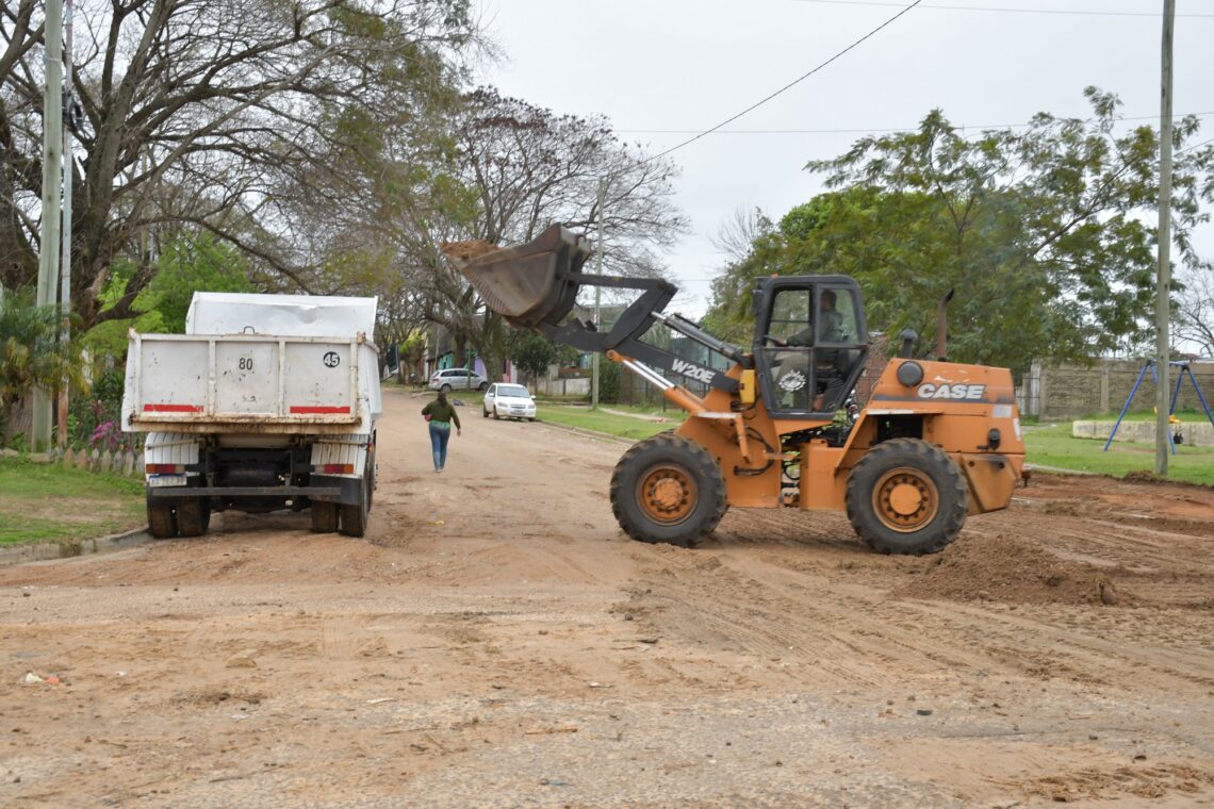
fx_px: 1619
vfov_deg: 28.1
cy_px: 404
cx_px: 607
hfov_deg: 41.1
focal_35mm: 48
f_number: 5.6
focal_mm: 32
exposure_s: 1/100
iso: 160
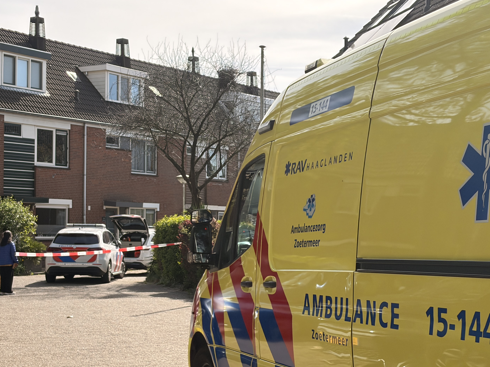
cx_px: 248
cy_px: 198
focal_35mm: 75
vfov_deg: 19.6
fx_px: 1062
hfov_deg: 26.0
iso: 50
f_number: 1.6
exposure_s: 1/2994
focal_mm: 5.96
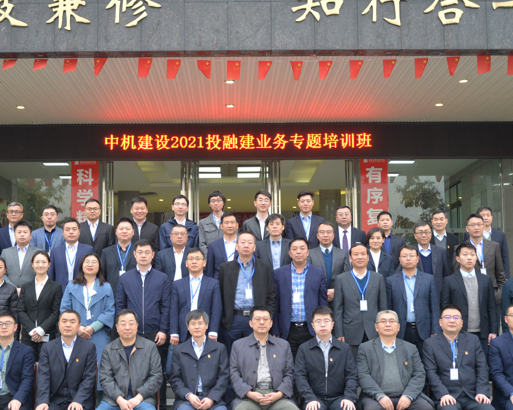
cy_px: 234
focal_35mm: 55
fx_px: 835
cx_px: 229
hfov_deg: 34.1
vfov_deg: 27.6
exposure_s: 1/100
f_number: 4.2
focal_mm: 38
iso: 1000
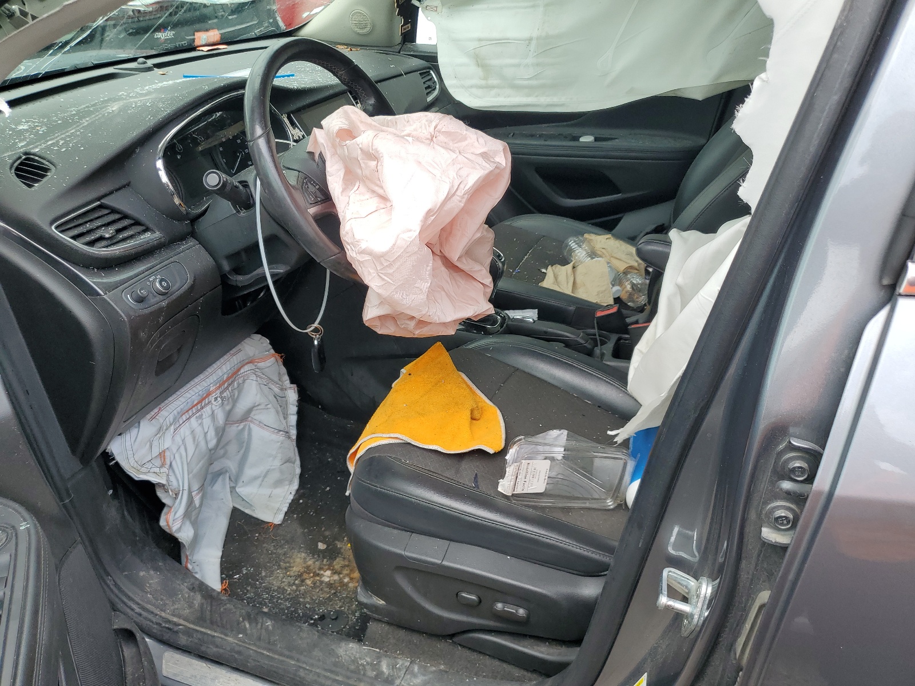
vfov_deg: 53.1
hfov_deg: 67.3
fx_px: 687
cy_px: 343
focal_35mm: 26
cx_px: 458
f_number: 1.5
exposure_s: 1/714
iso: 50
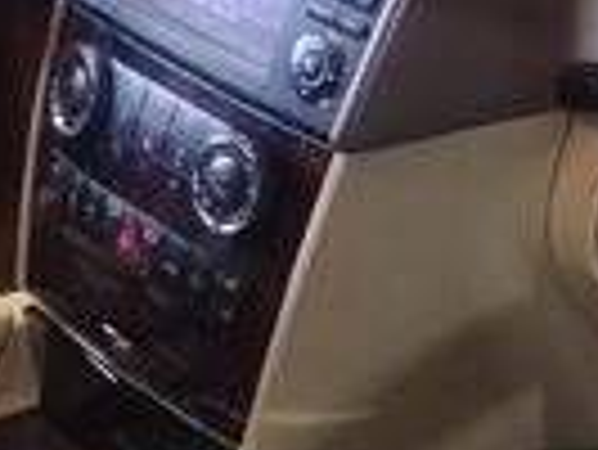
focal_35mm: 120
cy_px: 58
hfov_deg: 16.2
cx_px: 549
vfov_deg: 12.3
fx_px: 2075
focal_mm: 4.71
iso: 222
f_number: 1.7
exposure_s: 1/40
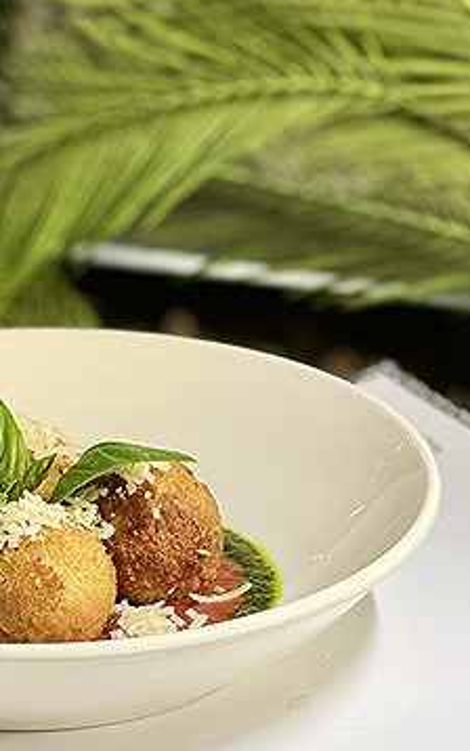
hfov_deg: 6.2
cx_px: 101
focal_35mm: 213
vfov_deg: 9.8
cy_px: 441
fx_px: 4362
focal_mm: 15.66
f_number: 2.8
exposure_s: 1/100
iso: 200
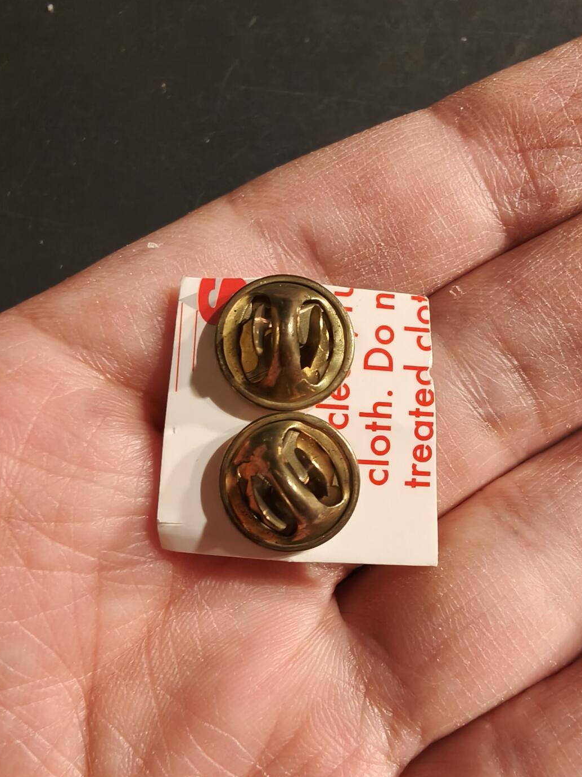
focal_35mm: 30
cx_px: 362
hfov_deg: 46.4
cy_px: 470
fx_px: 673
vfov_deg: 59.4
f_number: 2
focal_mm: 2.32
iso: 250
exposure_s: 1/63
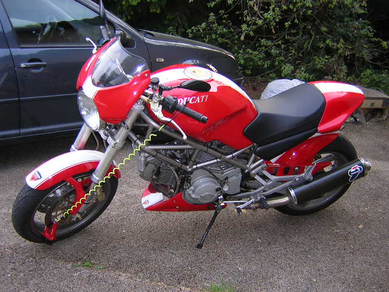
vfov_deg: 39.7
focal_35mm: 36
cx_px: 194
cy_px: 146
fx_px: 405
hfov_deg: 51.4
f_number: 2.6
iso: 122
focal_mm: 4.7
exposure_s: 1/30
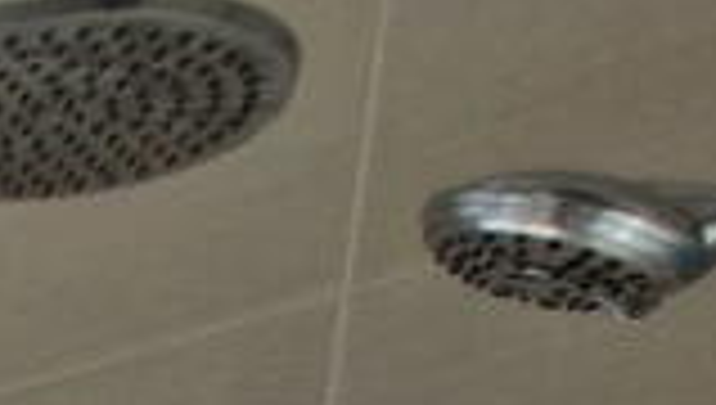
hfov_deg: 13.2
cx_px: -1198
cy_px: 1575
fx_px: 1730
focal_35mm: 91
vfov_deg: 8.2
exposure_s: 1/345
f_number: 2.2
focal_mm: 1.74
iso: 50
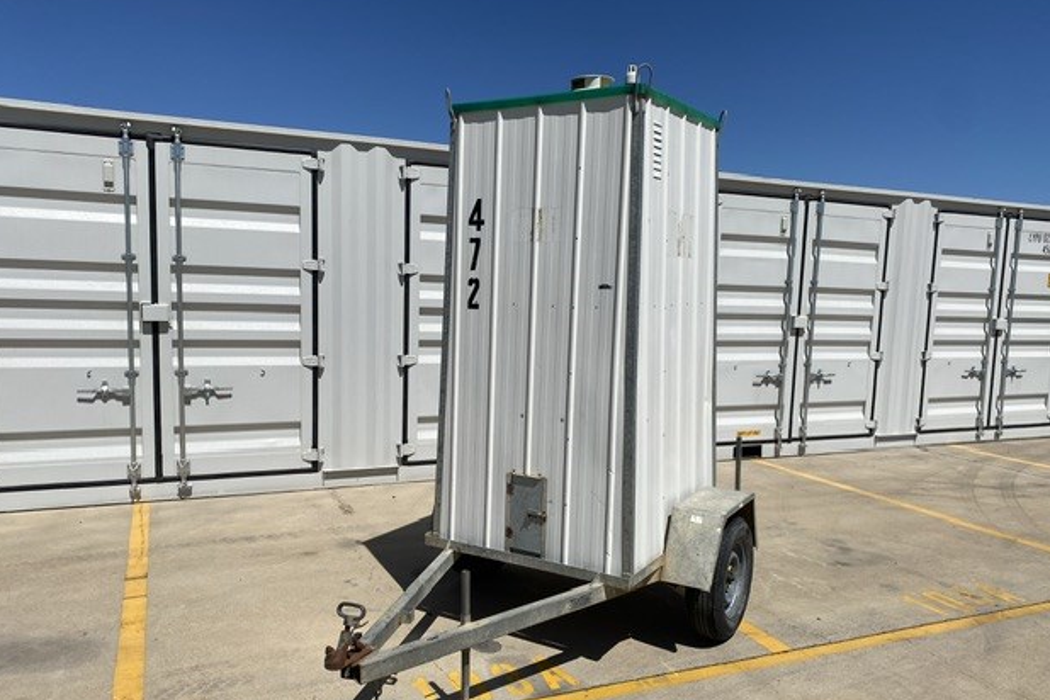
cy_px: 382
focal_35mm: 28
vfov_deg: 46.3
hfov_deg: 65.5
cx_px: 533
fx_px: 817
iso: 32
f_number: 1.8
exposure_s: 1/7692
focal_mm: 4.25
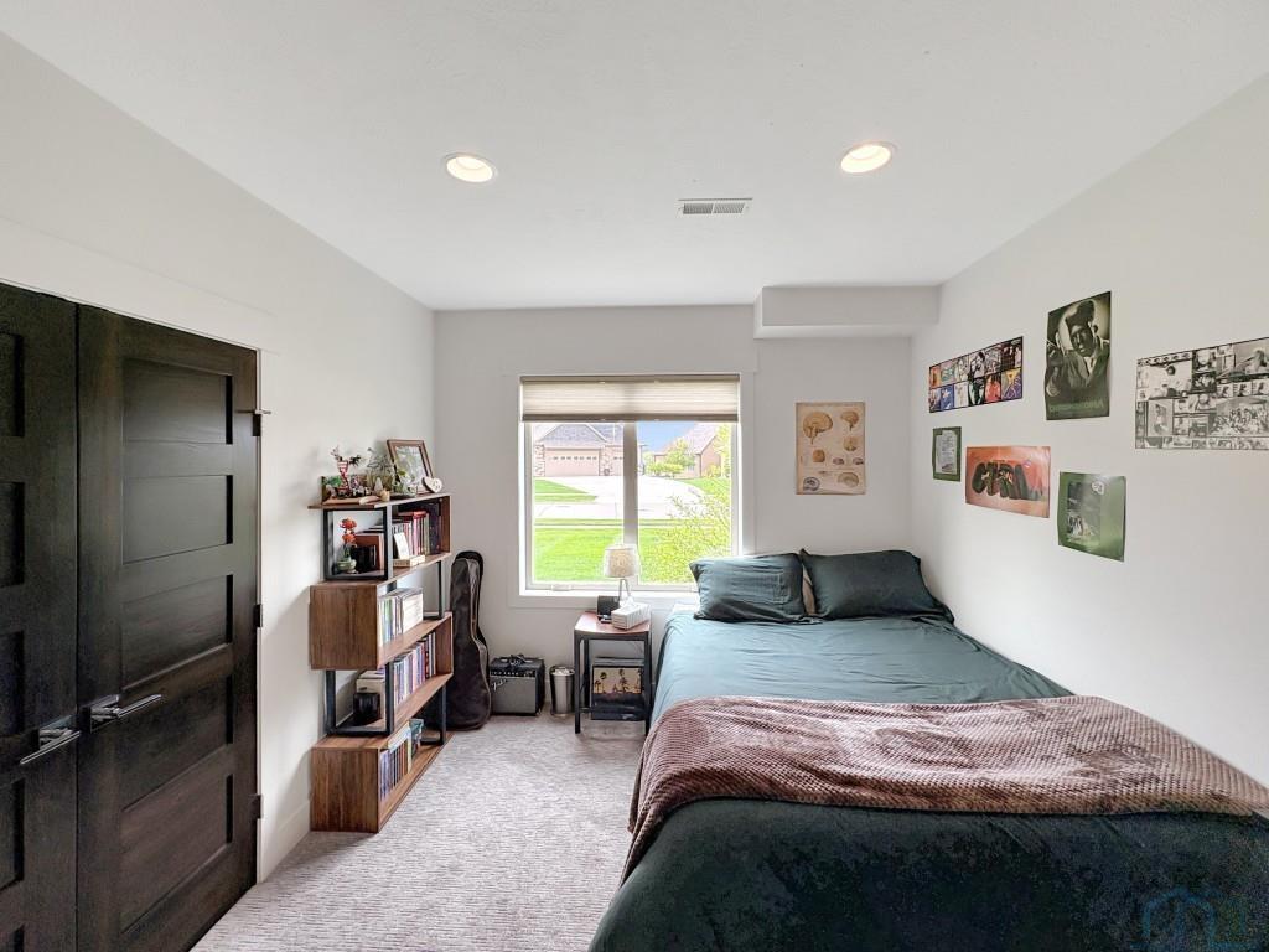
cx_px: 634
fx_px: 513
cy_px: 476
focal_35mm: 14
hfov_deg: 102.1
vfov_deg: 85.7
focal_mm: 2.22
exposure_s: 1/280
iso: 64
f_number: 2.2
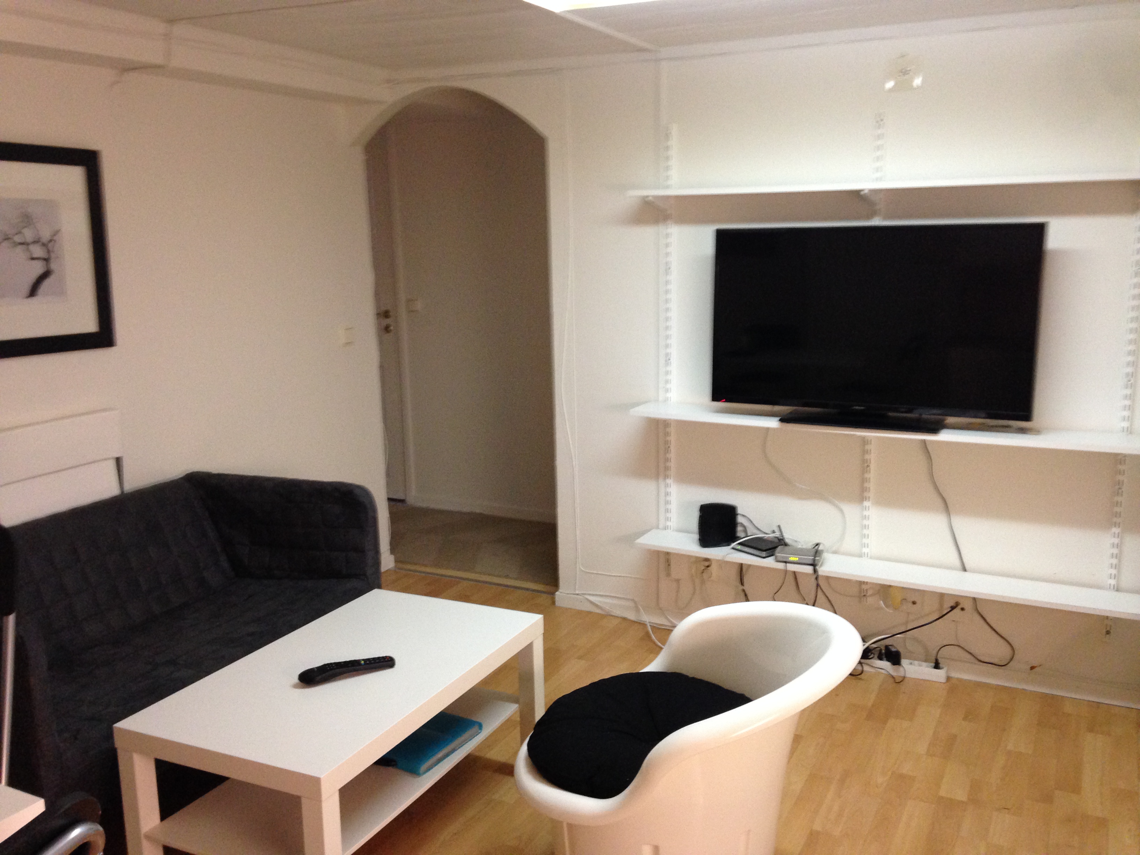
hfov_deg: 55.4
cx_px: 570
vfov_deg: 42.9
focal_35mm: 33
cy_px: 428
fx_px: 1087
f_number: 2.4
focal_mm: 4.12
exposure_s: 1/20
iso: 250
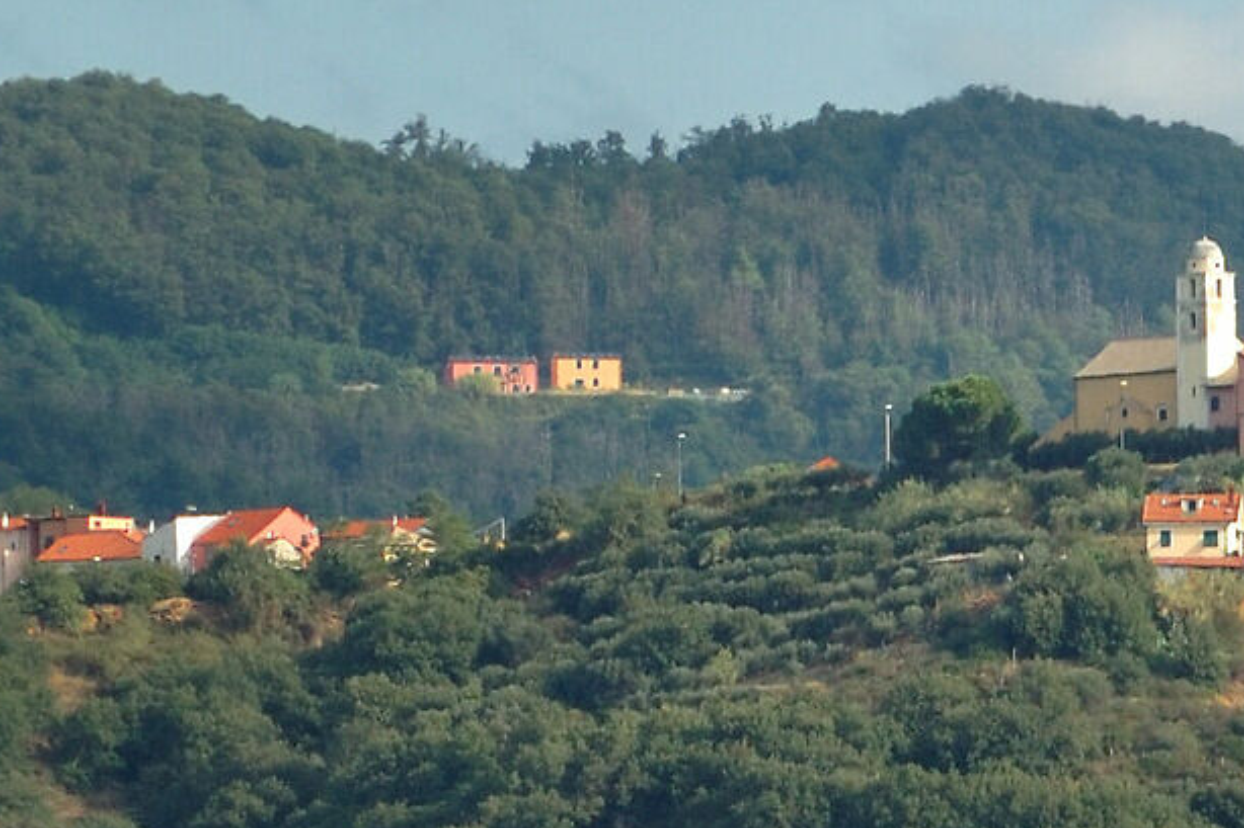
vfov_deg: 1.7
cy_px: 1304
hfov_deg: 2.6
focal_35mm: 791
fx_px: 27323
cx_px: 1493
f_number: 6.3
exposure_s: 1/640
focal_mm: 135
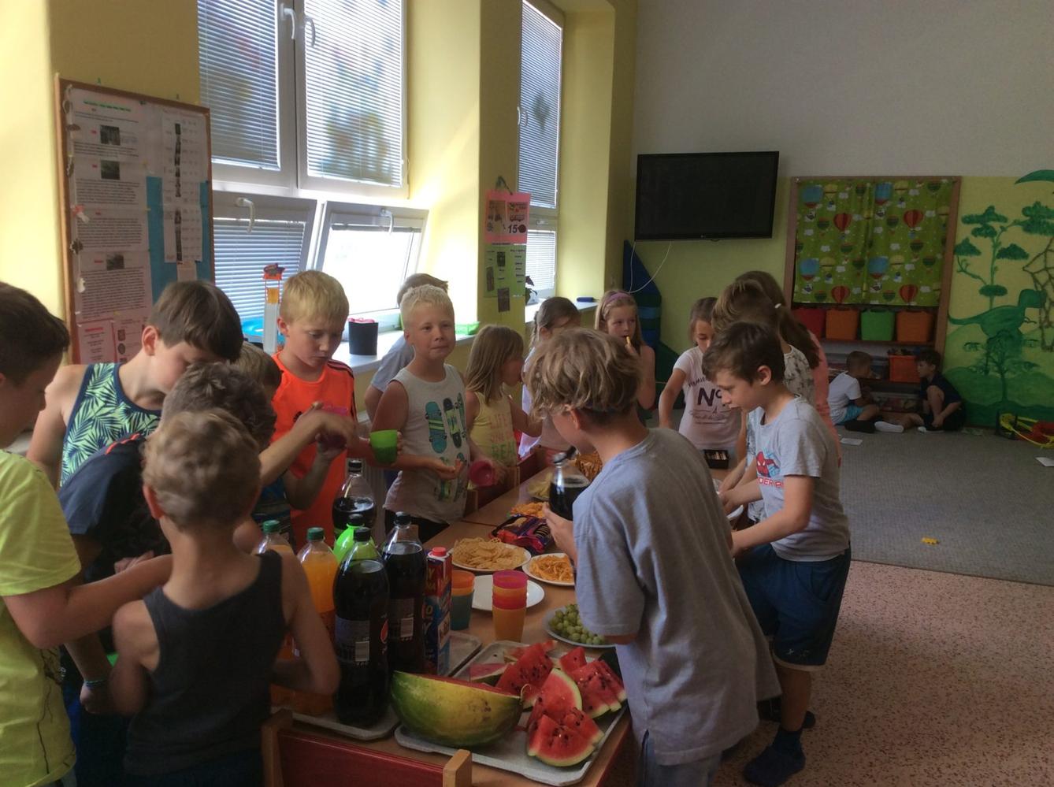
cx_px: 527
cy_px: 394
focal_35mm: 32
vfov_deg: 44.0
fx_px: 973
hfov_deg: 56.9
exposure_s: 1/25
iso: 32
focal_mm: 3.3
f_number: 2.4
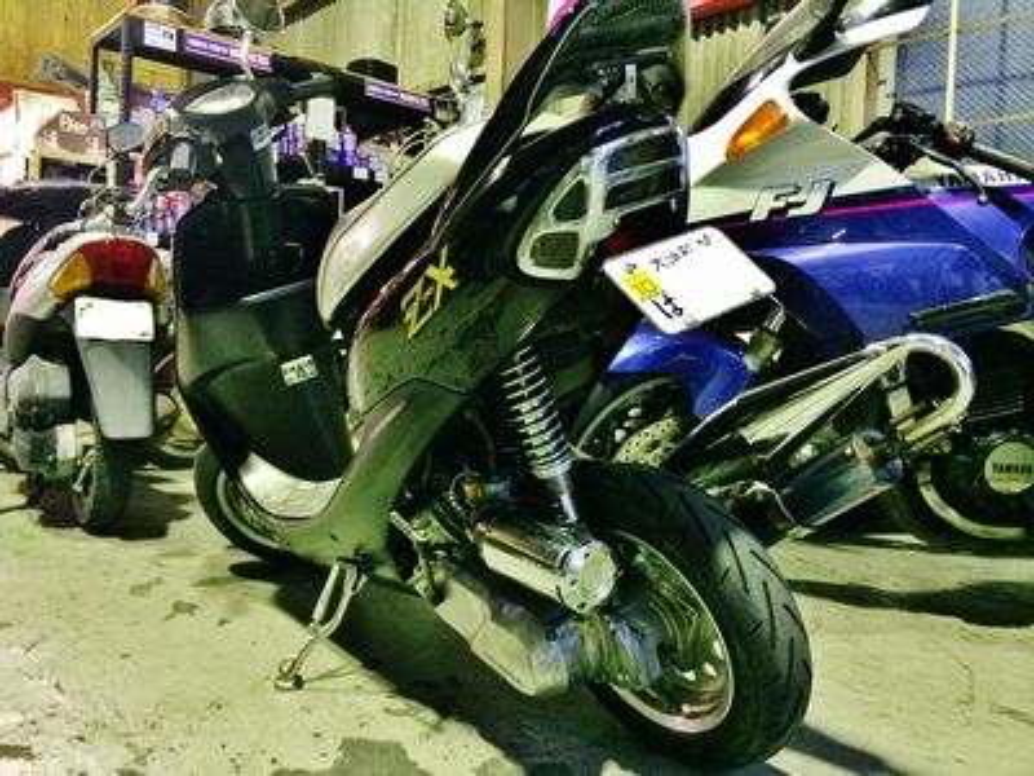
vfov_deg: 46.8
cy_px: 388
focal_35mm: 30
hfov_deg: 60.0
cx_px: 517
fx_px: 896
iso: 320
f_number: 2.2
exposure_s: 1/15
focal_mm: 4.12
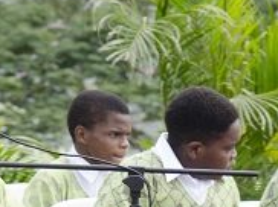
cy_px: 277
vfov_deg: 2.3
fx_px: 5077
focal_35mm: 633
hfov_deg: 3.1
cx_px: 328
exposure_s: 1/250
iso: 100
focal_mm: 78
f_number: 4
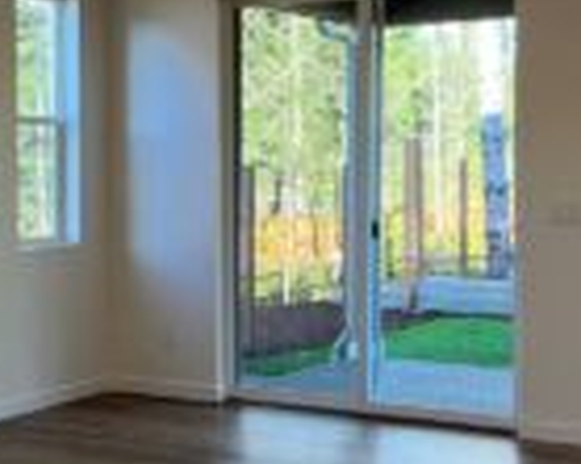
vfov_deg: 20.9
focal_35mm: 73
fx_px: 1254
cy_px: 201
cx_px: 167
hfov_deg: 25.8
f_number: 1.6
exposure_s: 1/120
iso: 64
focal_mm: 5.1
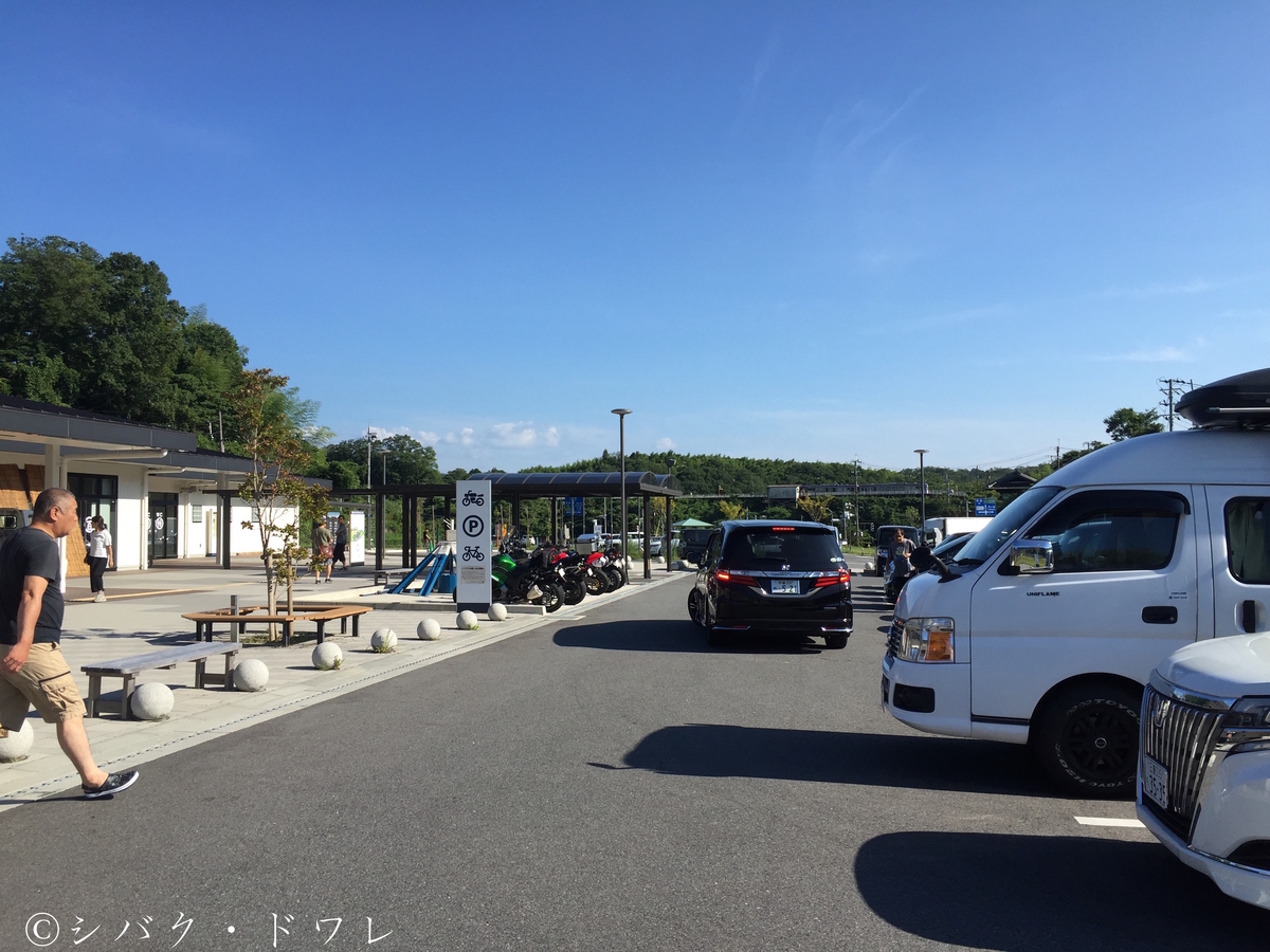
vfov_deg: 48.2
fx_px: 1064
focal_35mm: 29
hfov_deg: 61.7
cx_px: 635
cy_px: 476
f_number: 2.2
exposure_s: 1/1582
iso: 32
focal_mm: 4.15
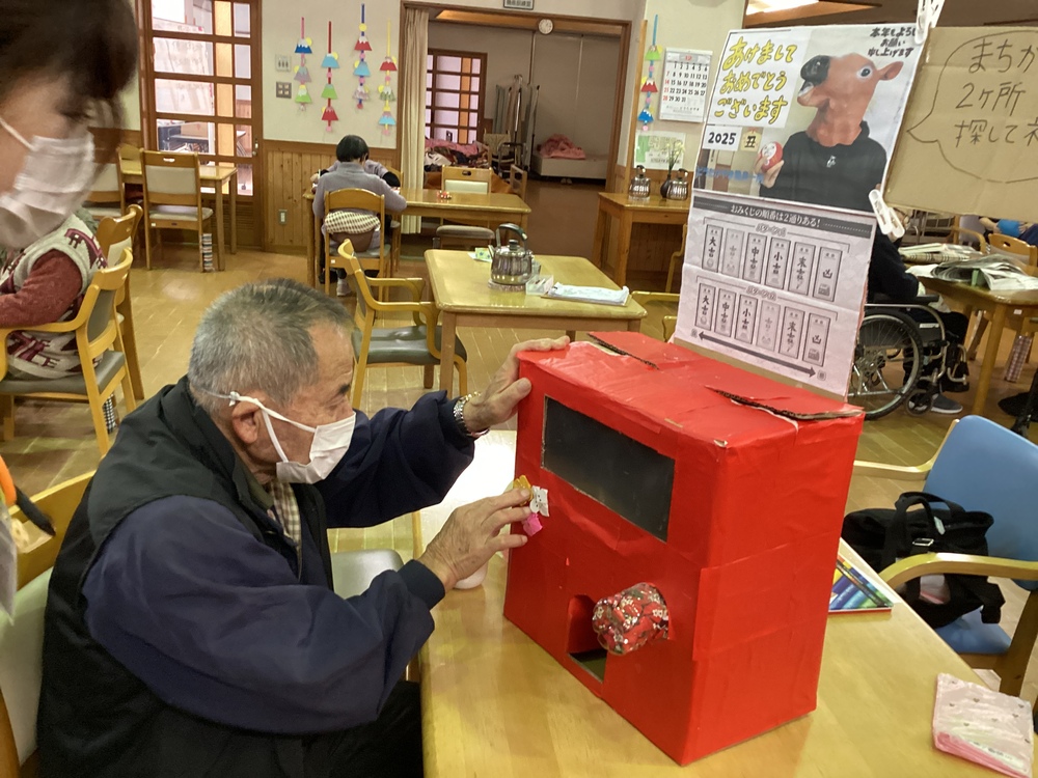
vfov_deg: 45.4
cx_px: 519
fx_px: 930
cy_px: 389
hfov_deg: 58.4
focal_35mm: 31
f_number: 2.4
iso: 320
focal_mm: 3.3
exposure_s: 1/40
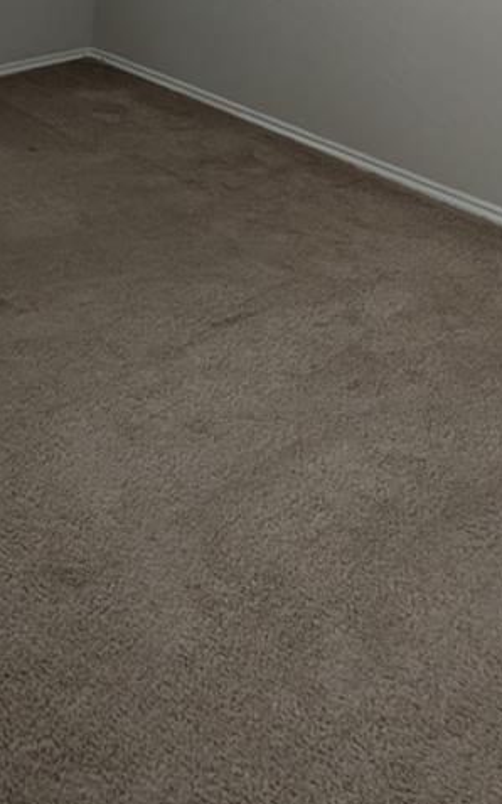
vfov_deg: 40.0
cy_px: -61
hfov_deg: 28.4
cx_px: -51
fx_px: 898
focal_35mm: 41
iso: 45
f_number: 1.95
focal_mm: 2.23
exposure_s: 1/41.8
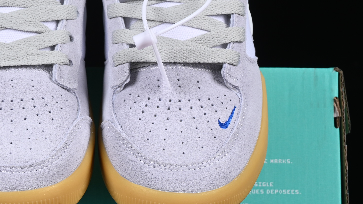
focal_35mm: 151
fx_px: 1454
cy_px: 80
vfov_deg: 8.0
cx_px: 96
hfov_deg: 14.2
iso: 160
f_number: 8
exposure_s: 1/80
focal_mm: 50
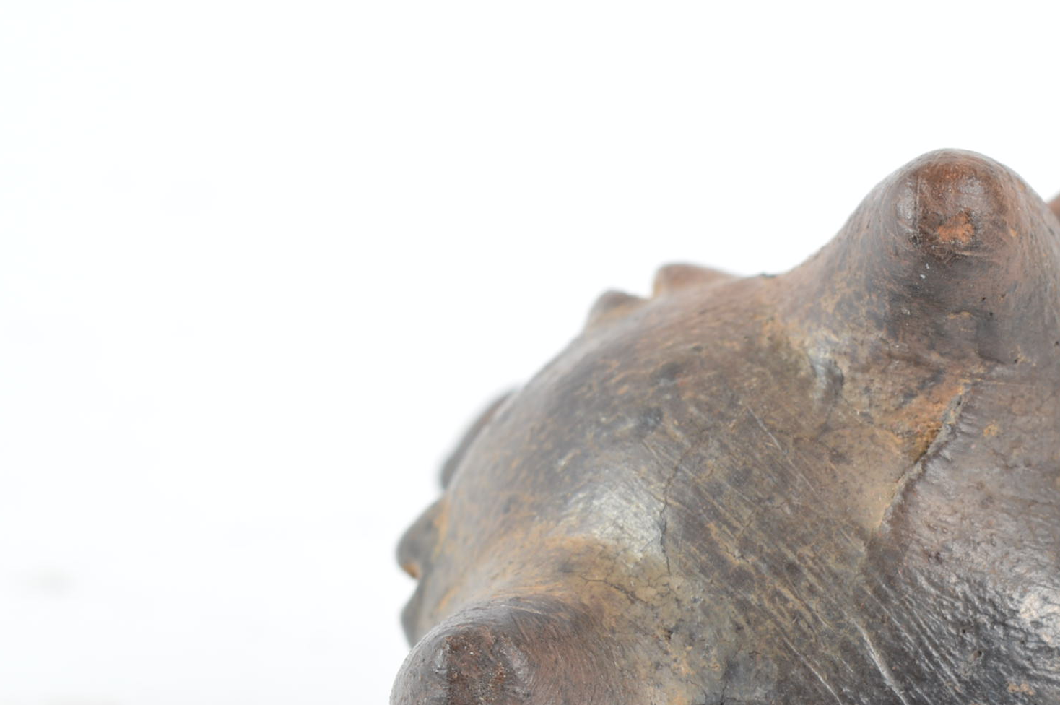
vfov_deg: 8.1
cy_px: 684
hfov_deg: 12.1
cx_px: 916
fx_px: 4972
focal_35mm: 169
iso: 100
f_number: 11
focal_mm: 55
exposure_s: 1/100
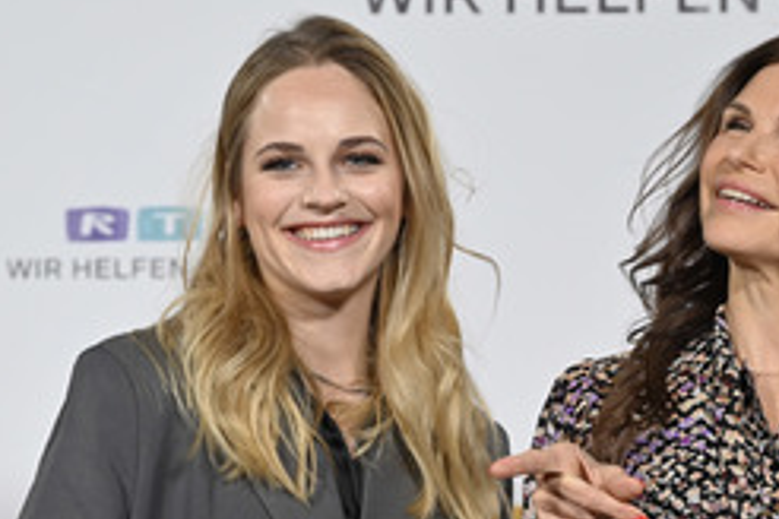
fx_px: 3765
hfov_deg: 11.8
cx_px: 597
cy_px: 437
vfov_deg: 7.9
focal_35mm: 174
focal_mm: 95
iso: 1600
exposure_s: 1/320
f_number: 4
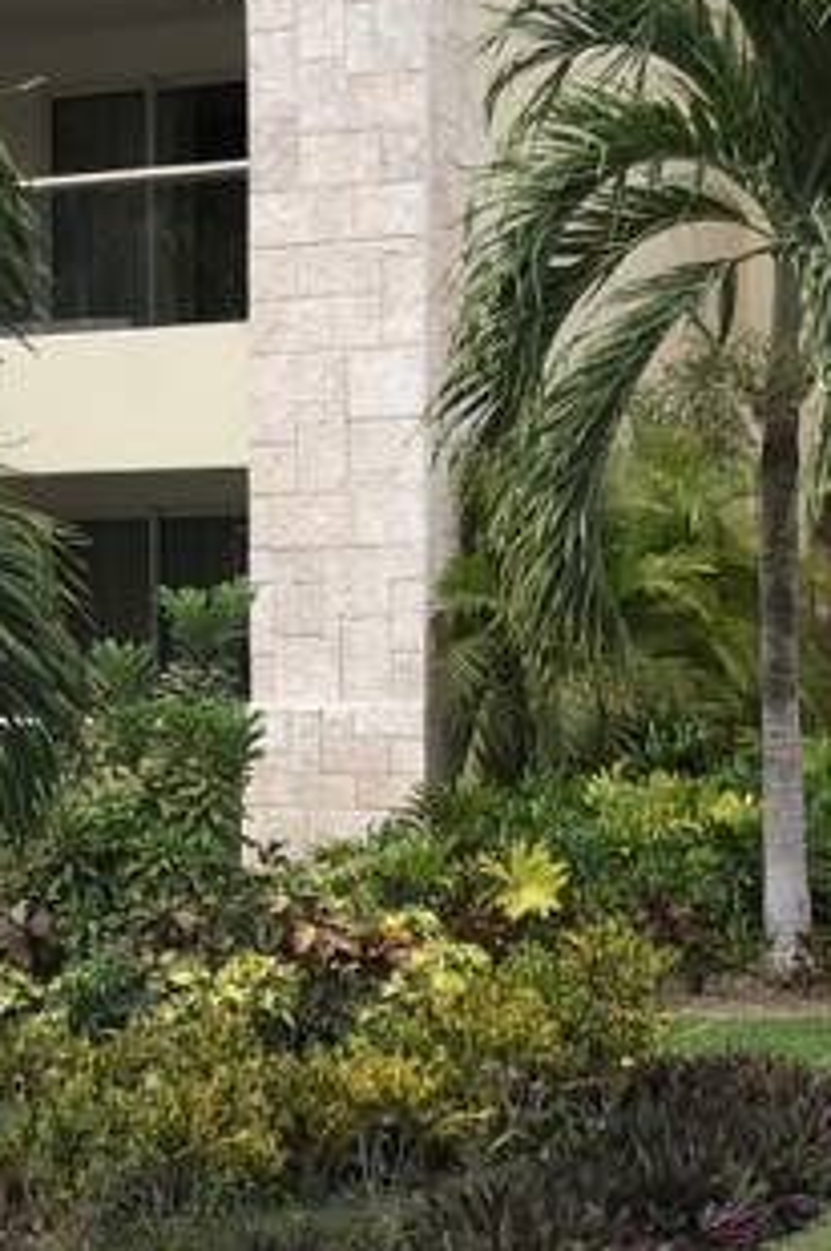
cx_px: 129
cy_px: 743
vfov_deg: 25.3
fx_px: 2776
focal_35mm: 80
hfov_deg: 16.9
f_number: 1.8
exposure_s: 1/1259
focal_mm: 3.99
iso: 20
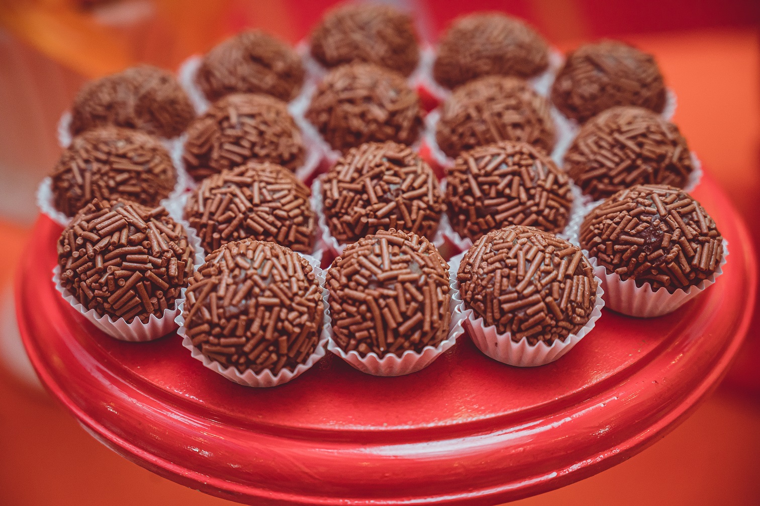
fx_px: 1477
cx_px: 380
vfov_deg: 19.4
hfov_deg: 28.9
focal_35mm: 70
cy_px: 253
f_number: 4
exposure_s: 1/100
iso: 2500
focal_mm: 70
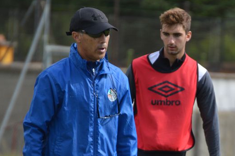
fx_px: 5341
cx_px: 203
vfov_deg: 1.7
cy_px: 136
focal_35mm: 819
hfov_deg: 2.5
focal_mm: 300
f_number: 5.6
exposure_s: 1/1250
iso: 400
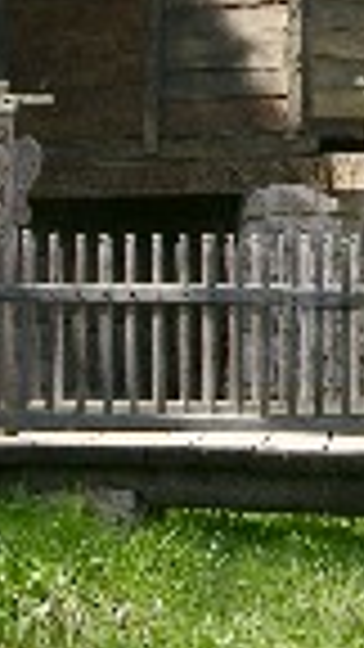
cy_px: 284
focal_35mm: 346
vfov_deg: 6.2
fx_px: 5937
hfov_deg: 3.5
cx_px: 843
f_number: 6.8
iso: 50
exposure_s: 1/118
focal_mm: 19.9
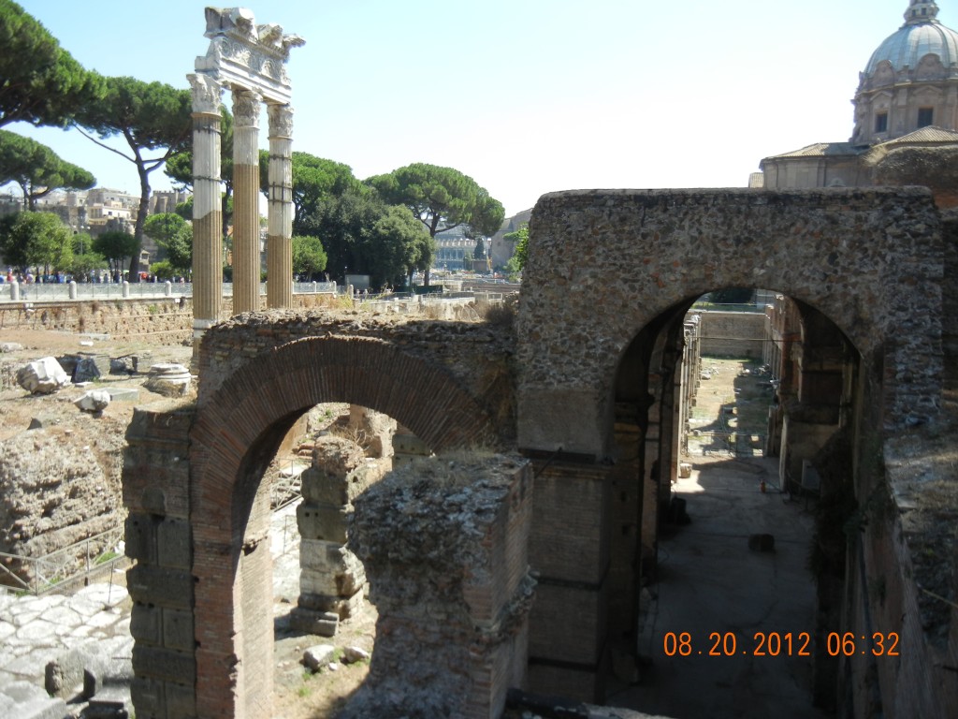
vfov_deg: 46.8
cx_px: 479
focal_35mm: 30
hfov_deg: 60.0
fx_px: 830
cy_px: 360
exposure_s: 1/605
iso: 160
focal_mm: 5.4
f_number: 3.5
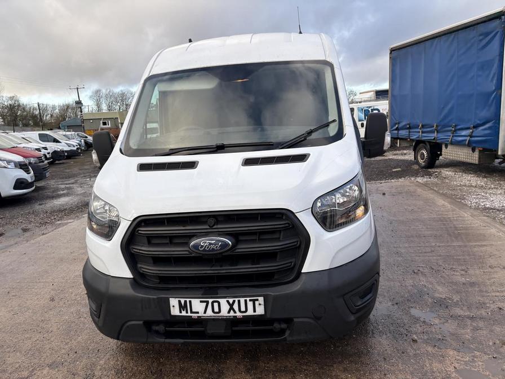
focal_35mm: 26
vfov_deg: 53.1
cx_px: 252
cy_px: 190
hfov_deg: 67.3
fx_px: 379
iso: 50
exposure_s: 1/618
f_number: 1.6
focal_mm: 5.96
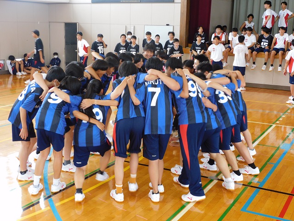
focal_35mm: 50
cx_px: 147
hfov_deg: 38.2
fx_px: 425
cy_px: 110
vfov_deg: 29.1
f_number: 4
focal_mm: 9
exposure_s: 1/30
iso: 220
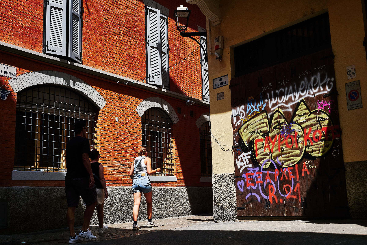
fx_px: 418
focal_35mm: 41
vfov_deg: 32.6
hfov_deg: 47.4
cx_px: 184
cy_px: 122
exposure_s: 1/1000
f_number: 7.1
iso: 200
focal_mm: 27
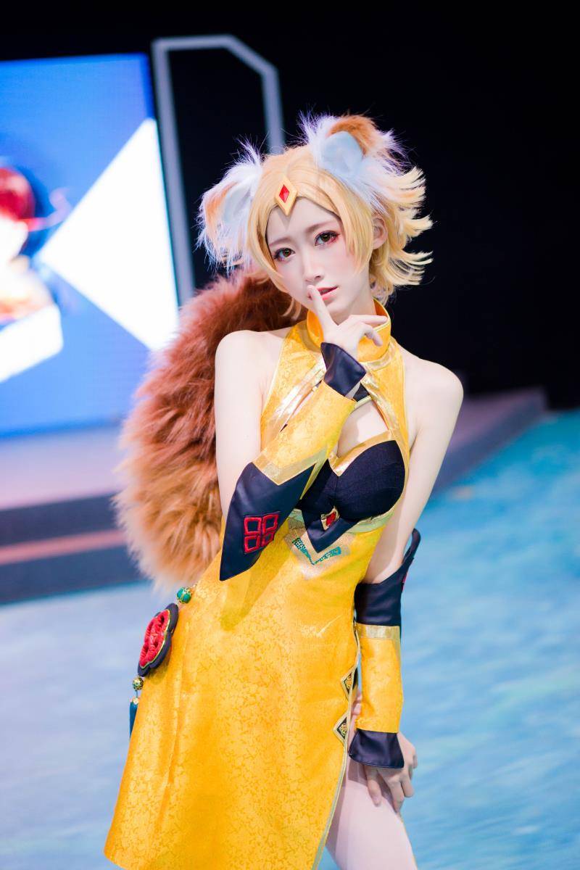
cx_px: 290
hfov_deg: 24.6
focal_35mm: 55
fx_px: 1329
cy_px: 435
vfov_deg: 36.2
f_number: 1.8
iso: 1000
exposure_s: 1/320
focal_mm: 55
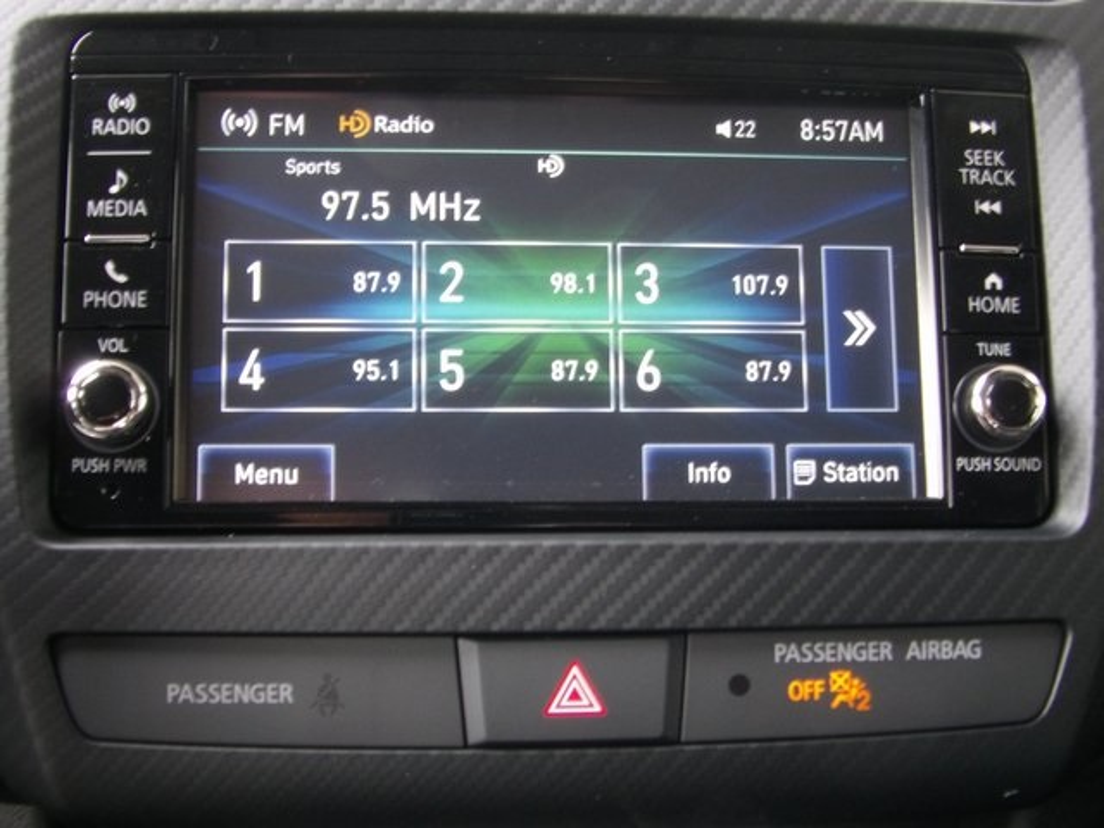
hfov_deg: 37.5
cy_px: 414
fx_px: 1627
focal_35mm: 51
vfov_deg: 28.6
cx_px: 552
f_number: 5.3
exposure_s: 1/15
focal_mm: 9.2
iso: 498
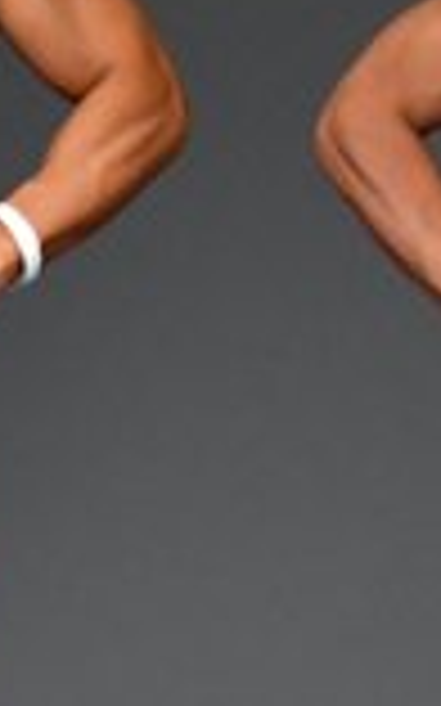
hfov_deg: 0.7
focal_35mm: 1883
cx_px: 605
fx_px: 36243
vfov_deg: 1.1
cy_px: 306
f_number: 5.6
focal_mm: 250
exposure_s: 1/400
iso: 5000
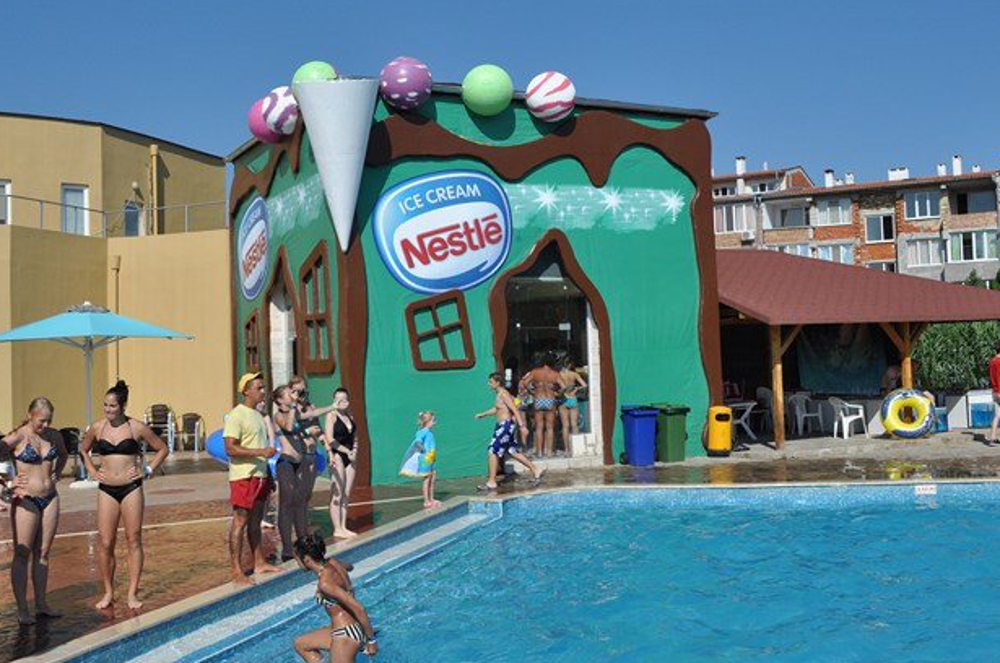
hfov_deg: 49.6
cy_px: 293
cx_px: 524
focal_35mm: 39
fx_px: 1082
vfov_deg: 34.1
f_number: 11
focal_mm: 20
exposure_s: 1/1000
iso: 500
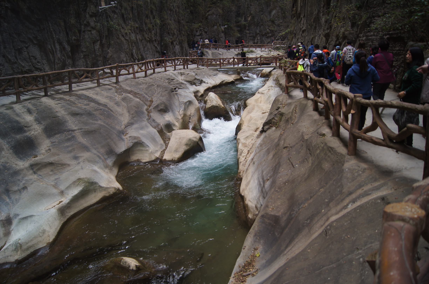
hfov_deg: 67.5
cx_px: 214
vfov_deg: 47.8
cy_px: 142
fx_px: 321
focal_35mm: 27
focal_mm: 18
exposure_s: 1/50
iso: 100
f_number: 4
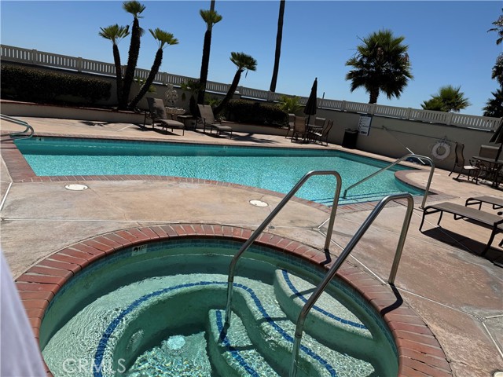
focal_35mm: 24
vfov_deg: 56.8
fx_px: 349
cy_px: 188
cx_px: 252
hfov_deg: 71.6
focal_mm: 6.76
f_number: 1.78
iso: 80
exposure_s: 1/9091
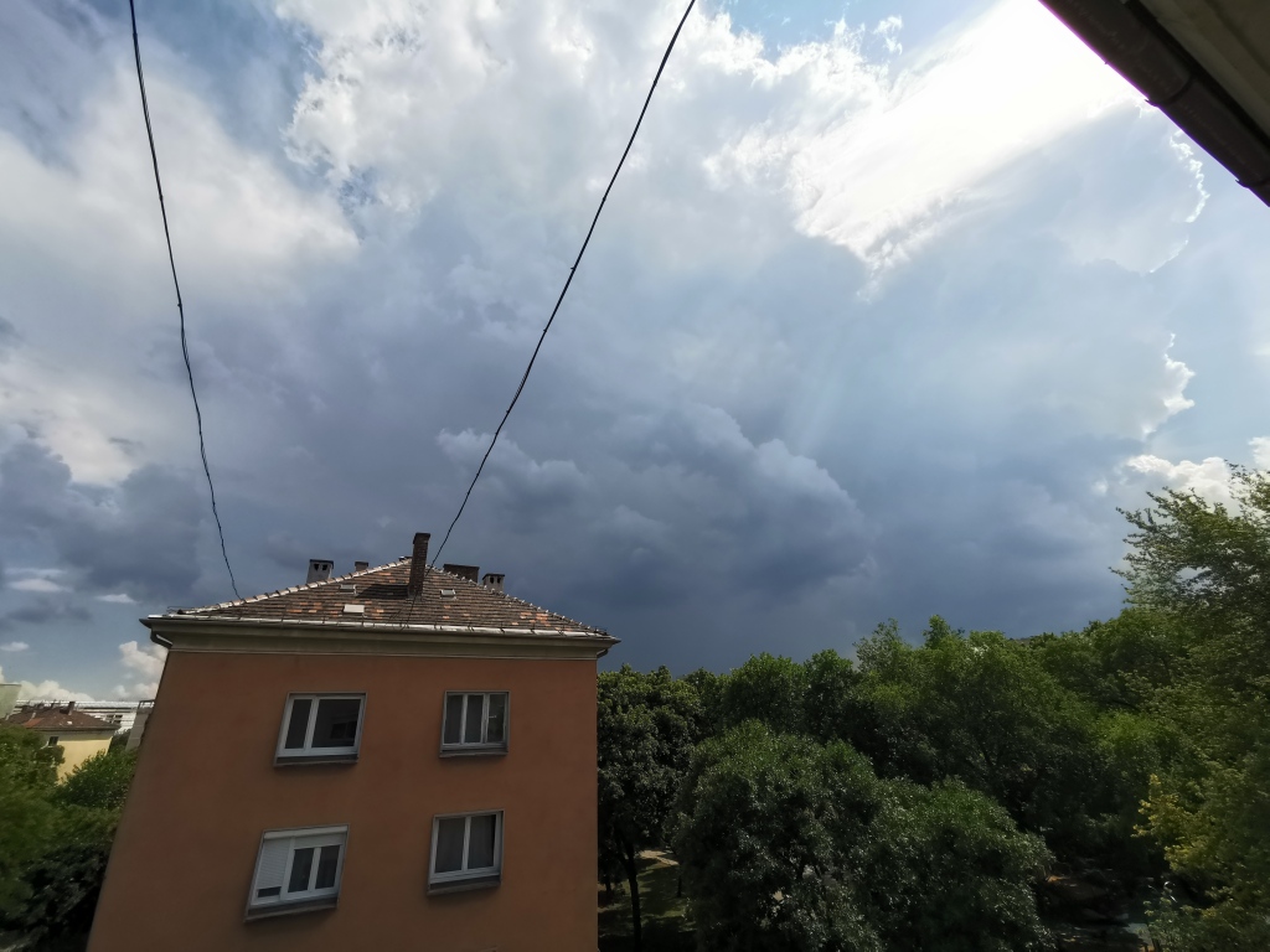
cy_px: 476
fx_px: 587
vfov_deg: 78.1
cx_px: 635
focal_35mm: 16
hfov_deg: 94.5
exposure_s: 1/3195
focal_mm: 2.35
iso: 50
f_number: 2.2
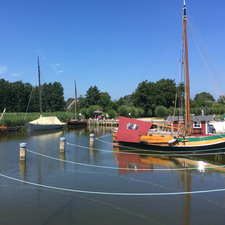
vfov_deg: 47.2
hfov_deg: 46.8
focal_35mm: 35
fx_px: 257
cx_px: 85
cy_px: 115
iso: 25
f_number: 2.2
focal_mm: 4.15
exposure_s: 1/1131
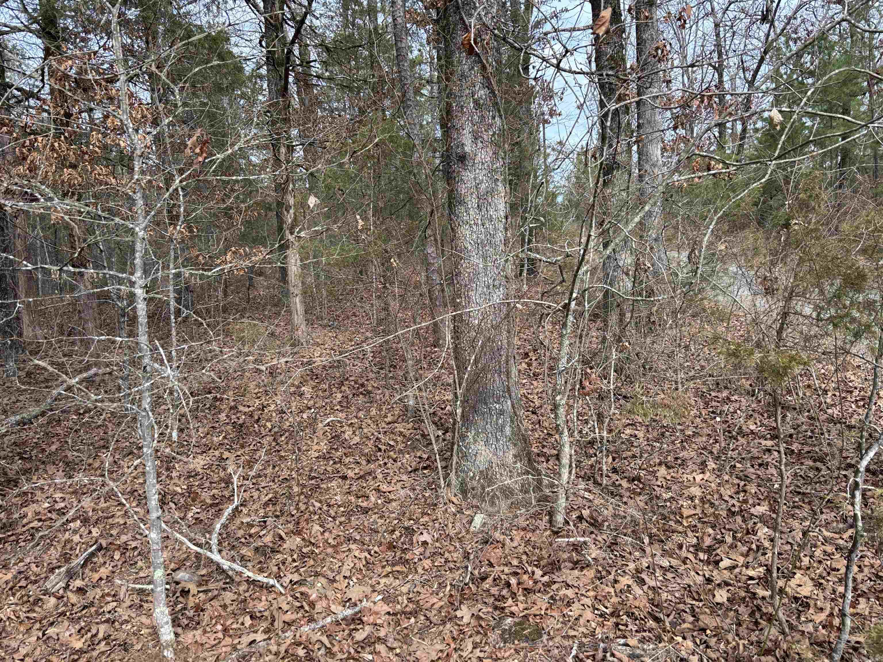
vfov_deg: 53.1
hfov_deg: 67.3
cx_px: 442
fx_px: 663
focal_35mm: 26
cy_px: 331
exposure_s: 1/645
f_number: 1.6
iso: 50
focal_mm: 5.96
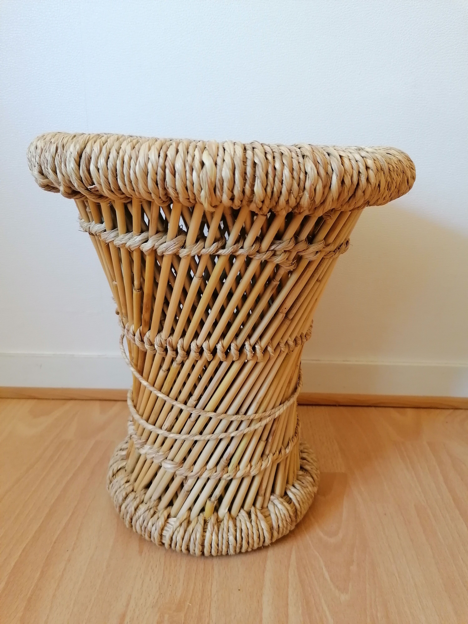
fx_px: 487
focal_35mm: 27
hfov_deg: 51.4
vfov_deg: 65.3
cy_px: 312
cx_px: 234
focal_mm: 4.75
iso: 250
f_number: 1.8
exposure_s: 1/33.3
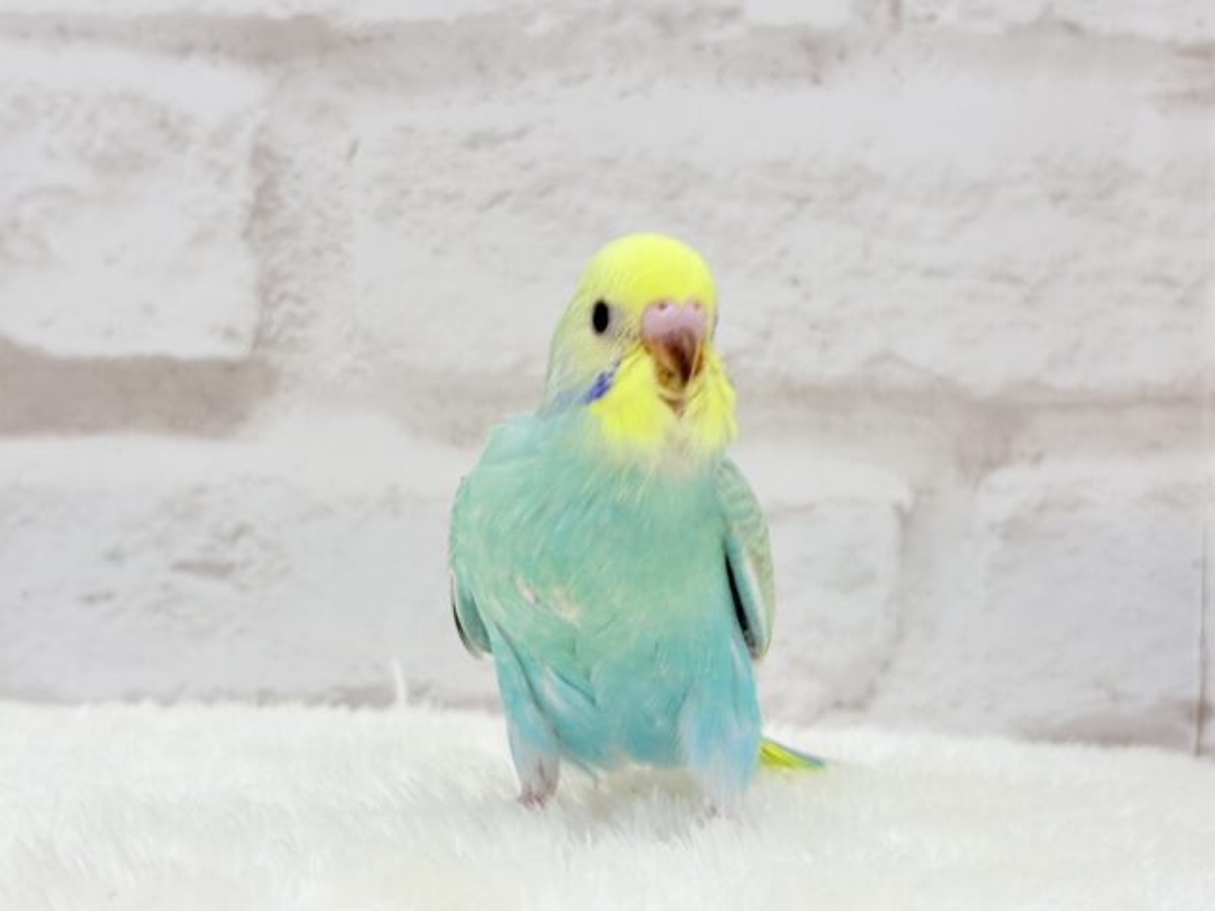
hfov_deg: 36.8
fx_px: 1825
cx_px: 608
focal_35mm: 52
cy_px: 456
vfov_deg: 28.0
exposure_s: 1/100
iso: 64
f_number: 1.6
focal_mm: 5.96
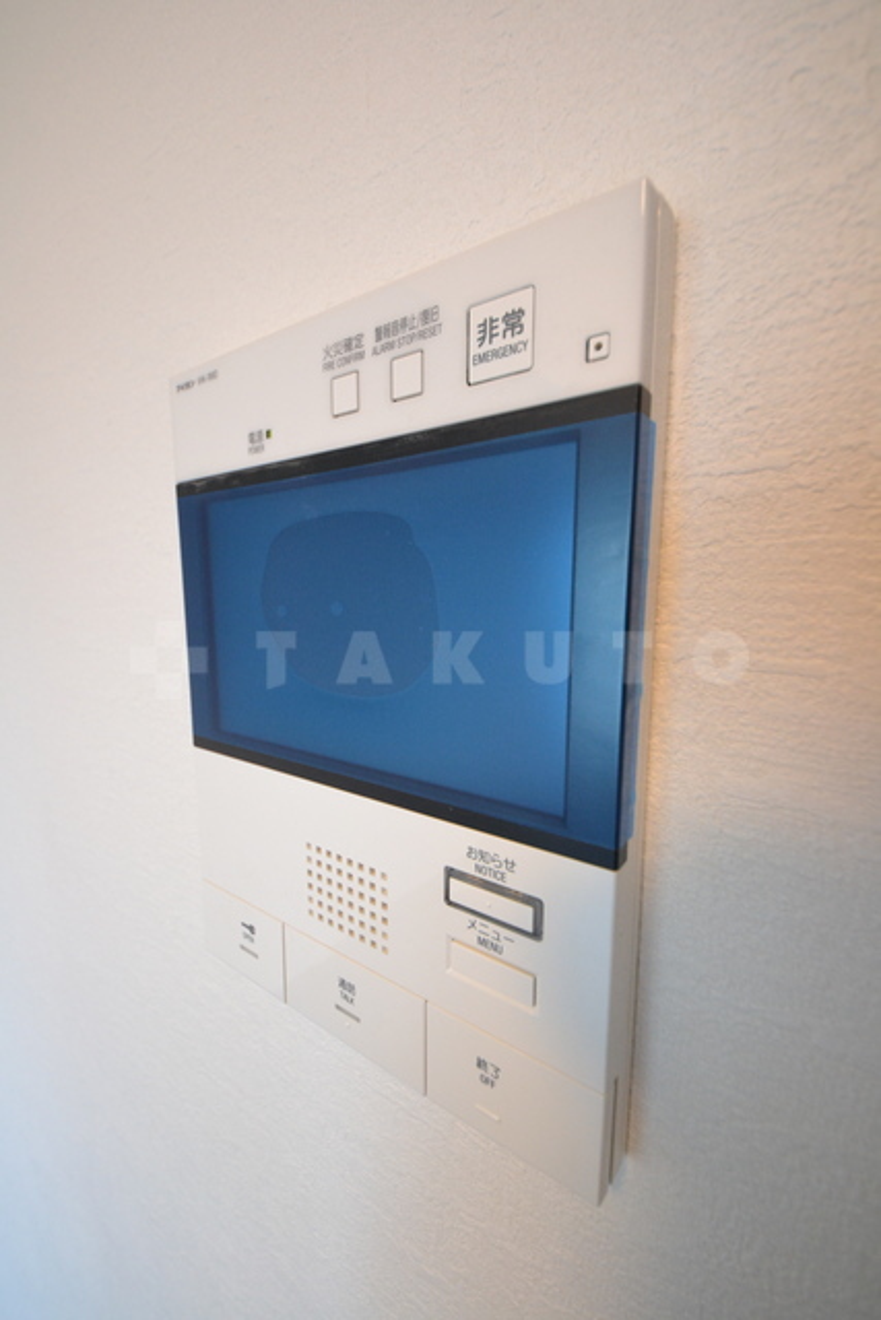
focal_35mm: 14
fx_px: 523
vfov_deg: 103.3
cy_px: 660
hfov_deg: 80.2
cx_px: 440
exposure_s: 1/100
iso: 1600
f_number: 5
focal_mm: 9.5
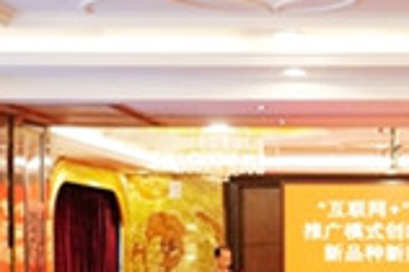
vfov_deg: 12.2
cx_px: 461
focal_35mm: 110
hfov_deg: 17.9
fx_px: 1248
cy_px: 313
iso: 3200
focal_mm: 29
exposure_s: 1/160
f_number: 4
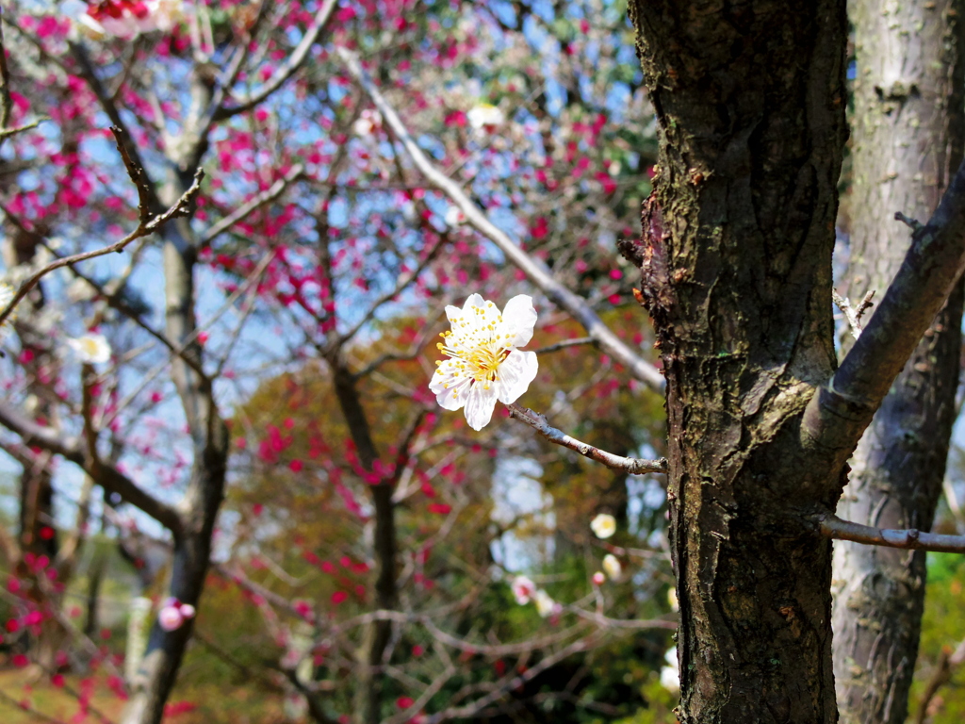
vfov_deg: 30.9
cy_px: 362
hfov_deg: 40.4
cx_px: 482
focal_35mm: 47
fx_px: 1310
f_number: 4
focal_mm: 8.5
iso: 250
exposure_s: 1/1000
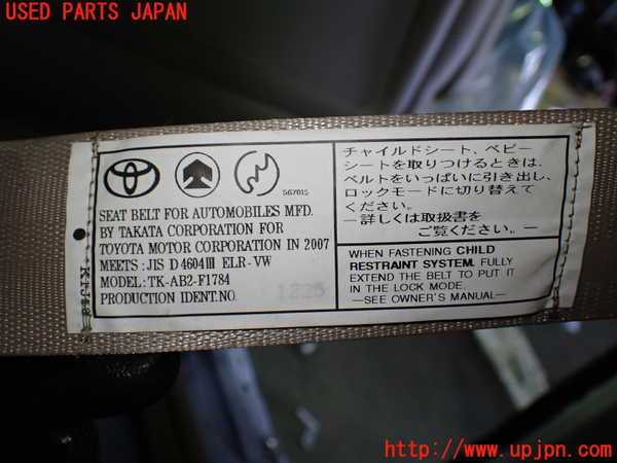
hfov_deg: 51.4
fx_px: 642
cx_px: 308
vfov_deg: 39.7
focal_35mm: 36
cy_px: 232
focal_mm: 6.37
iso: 250
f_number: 2.5
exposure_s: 1/160
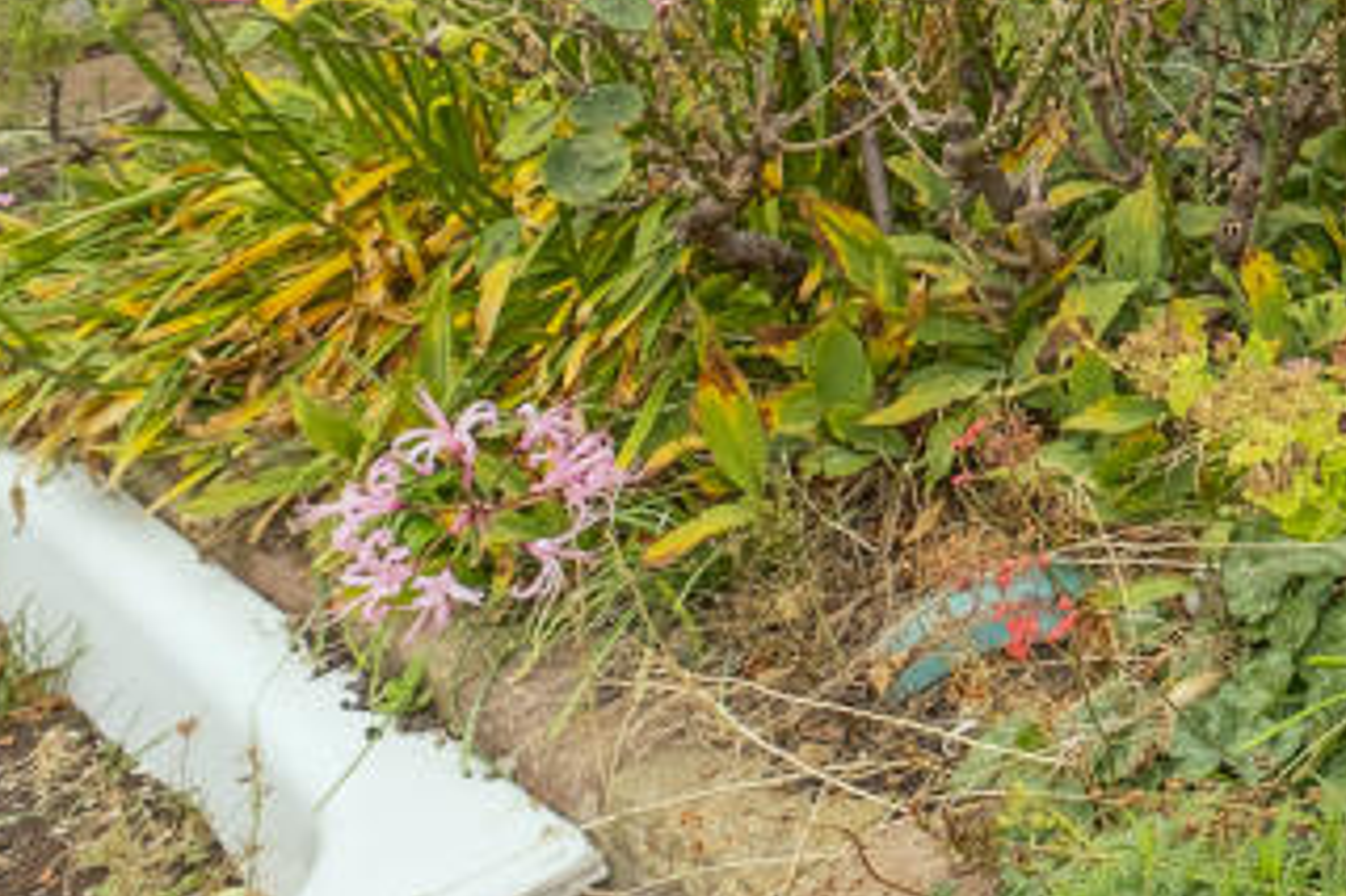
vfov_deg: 24.4
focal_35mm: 48
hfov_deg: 28.6
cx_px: 1960
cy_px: -276
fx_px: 1794
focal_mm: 10
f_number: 6.4
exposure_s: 1/125
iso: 320
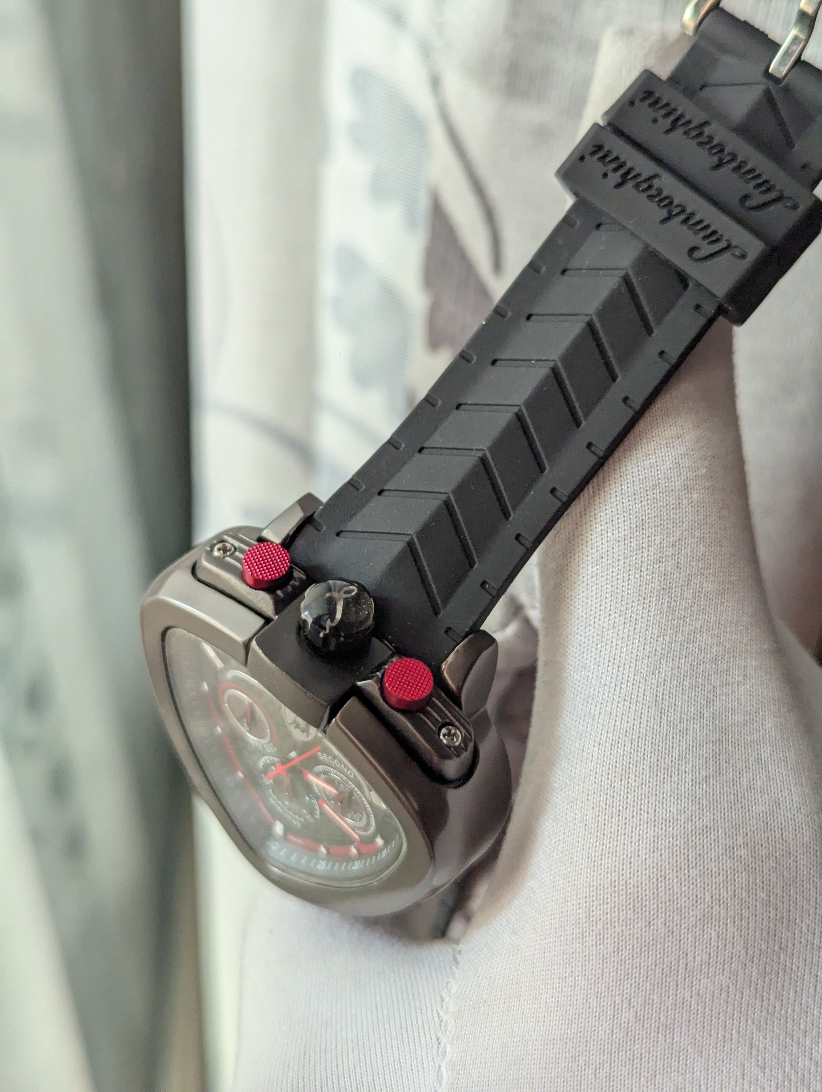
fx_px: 1516
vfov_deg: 39.6
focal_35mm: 48
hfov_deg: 30.3
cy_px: 546
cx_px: 411
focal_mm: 6.81
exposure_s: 1/230
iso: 499
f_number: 1.85
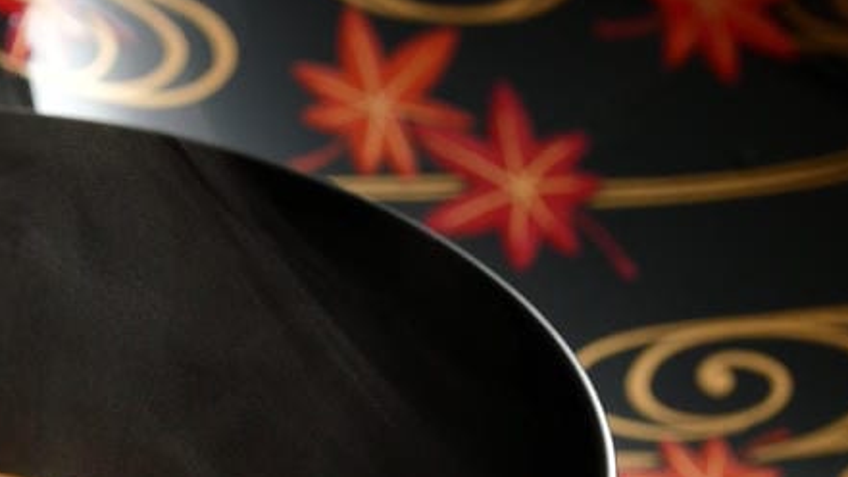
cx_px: 98
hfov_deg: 4.4
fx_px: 10972
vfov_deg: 2.5
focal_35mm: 488
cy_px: 529
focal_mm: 82
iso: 100
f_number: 8
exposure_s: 1/200
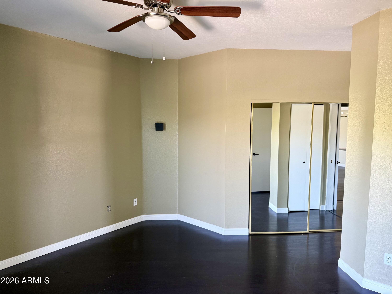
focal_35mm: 24
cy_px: 147
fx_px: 272
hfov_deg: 71.6
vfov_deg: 56.8
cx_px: 196
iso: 250
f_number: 1.78
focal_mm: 6.76
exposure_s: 1/60
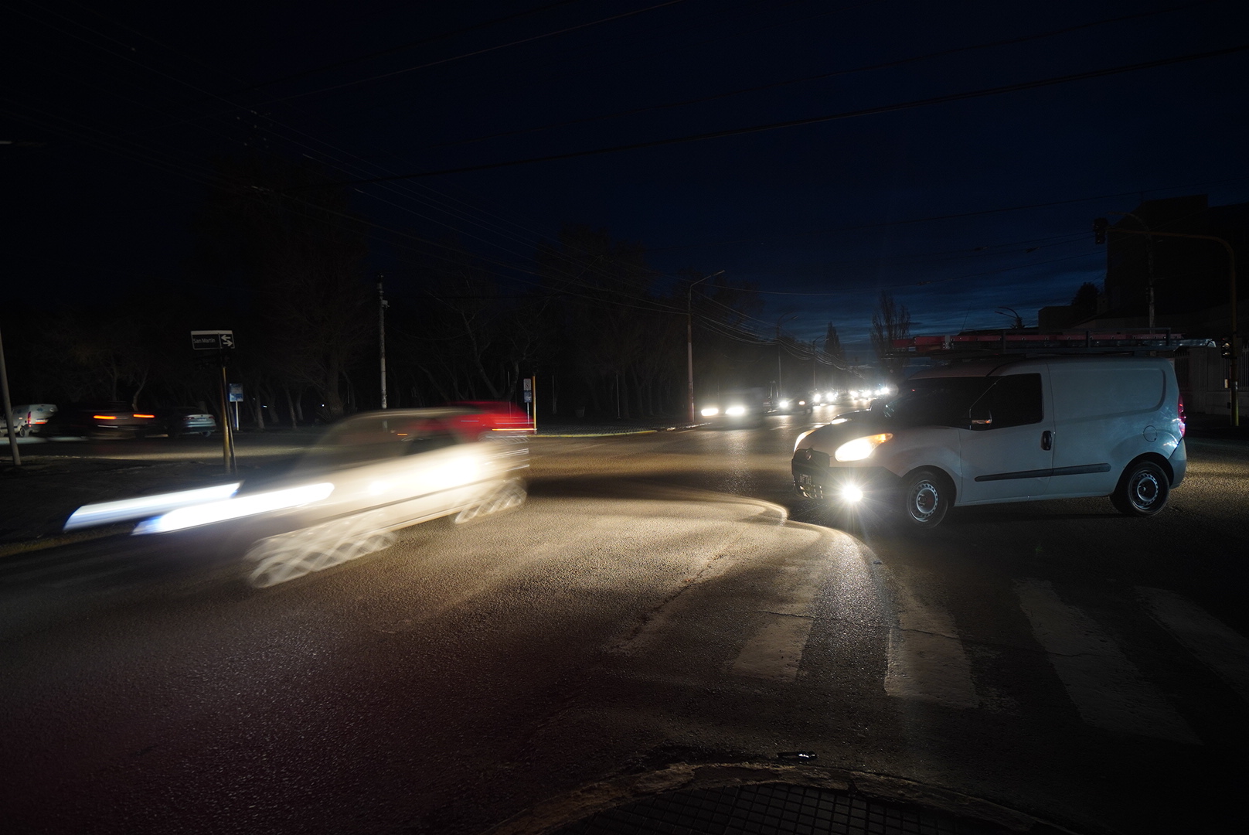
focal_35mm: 18
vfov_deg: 67.5
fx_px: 625
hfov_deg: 90.0
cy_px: 418
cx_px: 624
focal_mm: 12
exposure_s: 1/5
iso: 500
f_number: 4
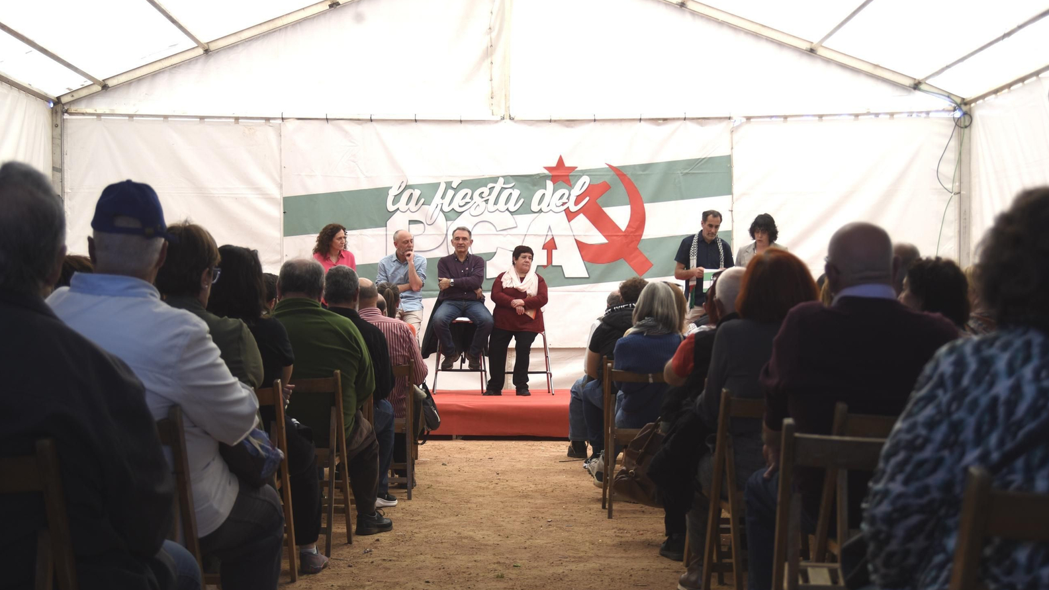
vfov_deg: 21.8
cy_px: 310
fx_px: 1530
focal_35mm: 55
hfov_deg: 37.8
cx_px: 522
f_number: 6.3
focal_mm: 52
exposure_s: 1/160
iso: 180
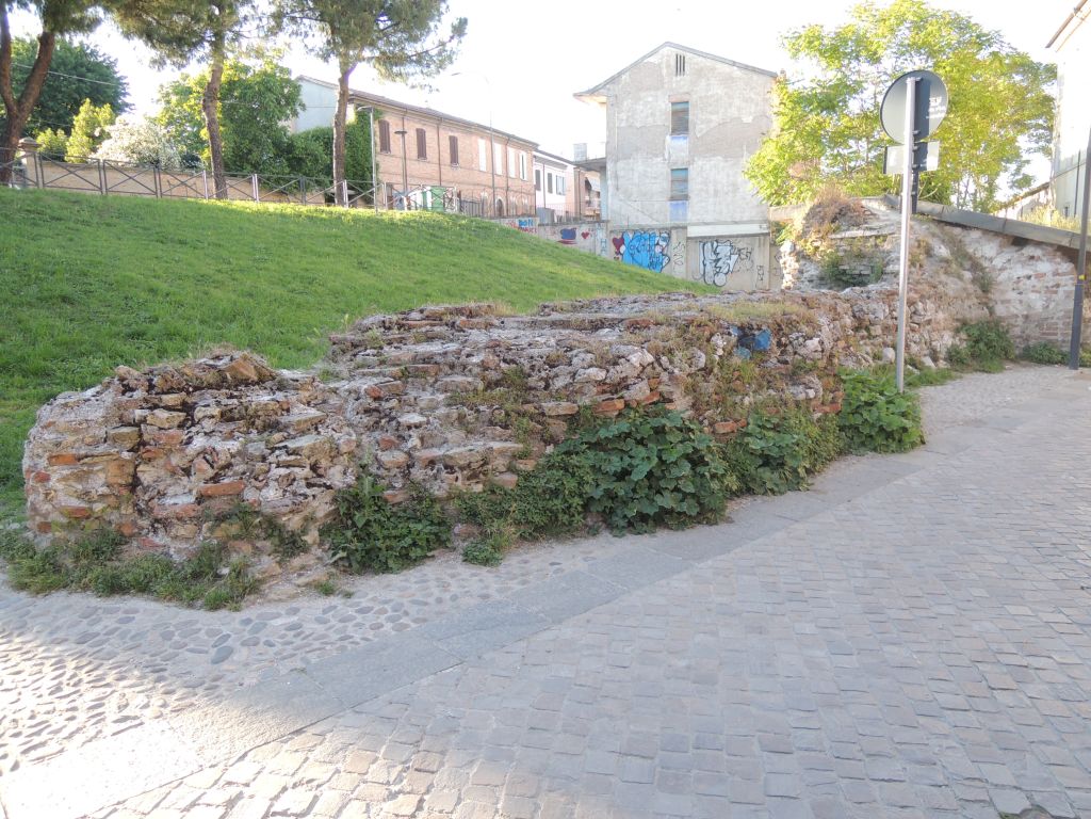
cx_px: 546
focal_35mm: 24
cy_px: 410
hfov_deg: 71.6
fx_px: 756
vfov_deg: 56.8
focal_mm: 4.3
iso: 100
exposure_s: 1/125
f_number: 2.8
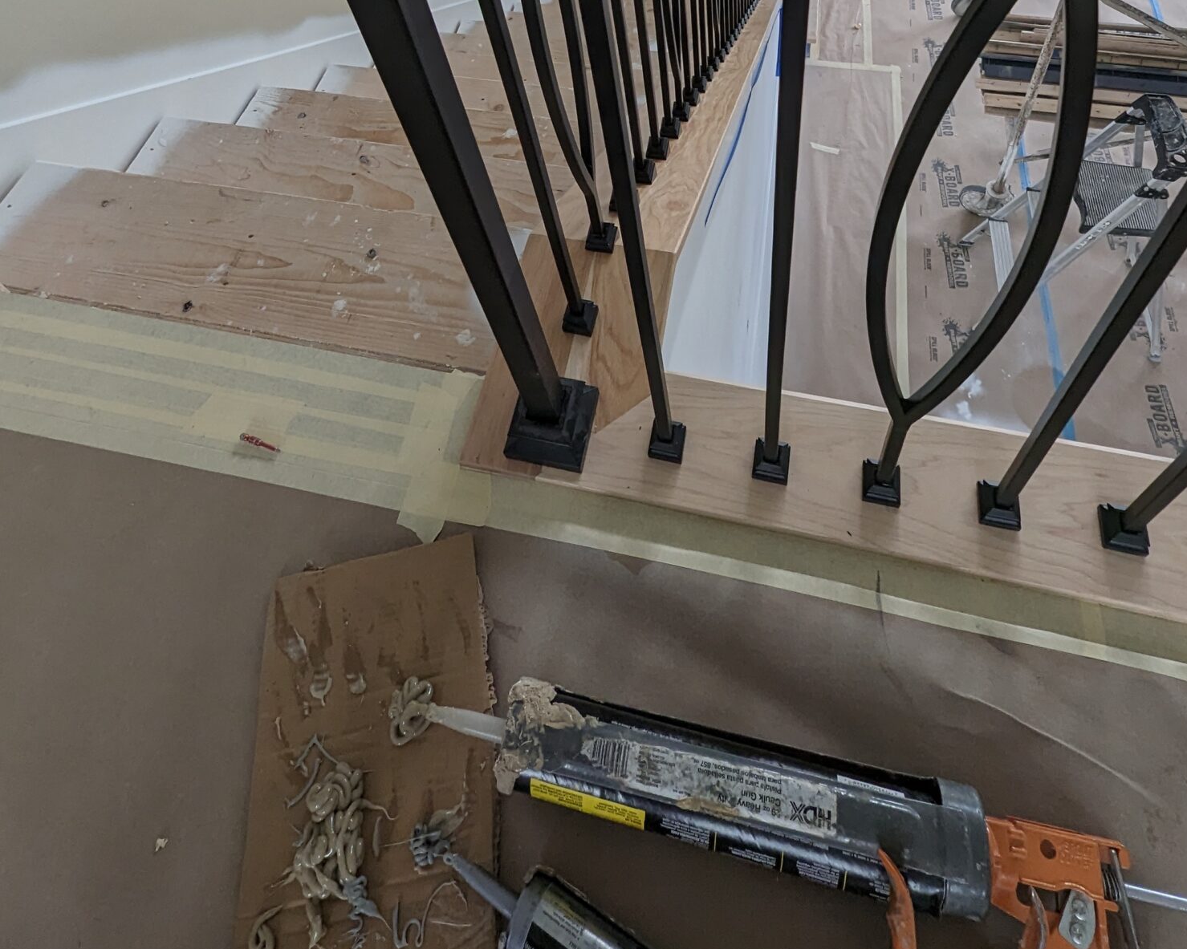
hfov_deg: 75.0
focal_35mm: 22
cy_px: -2
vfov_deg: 50.8
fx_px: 773
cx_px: 607
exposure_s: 1/77.6
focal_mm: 1.95
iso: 44
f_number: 2.2
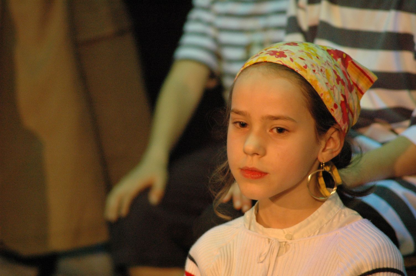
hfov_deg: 4.6
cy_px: 138
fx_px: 5195
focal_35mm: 450
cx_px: 208
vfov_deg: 3.0
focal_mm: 300
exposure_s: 1/15
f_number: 5.6
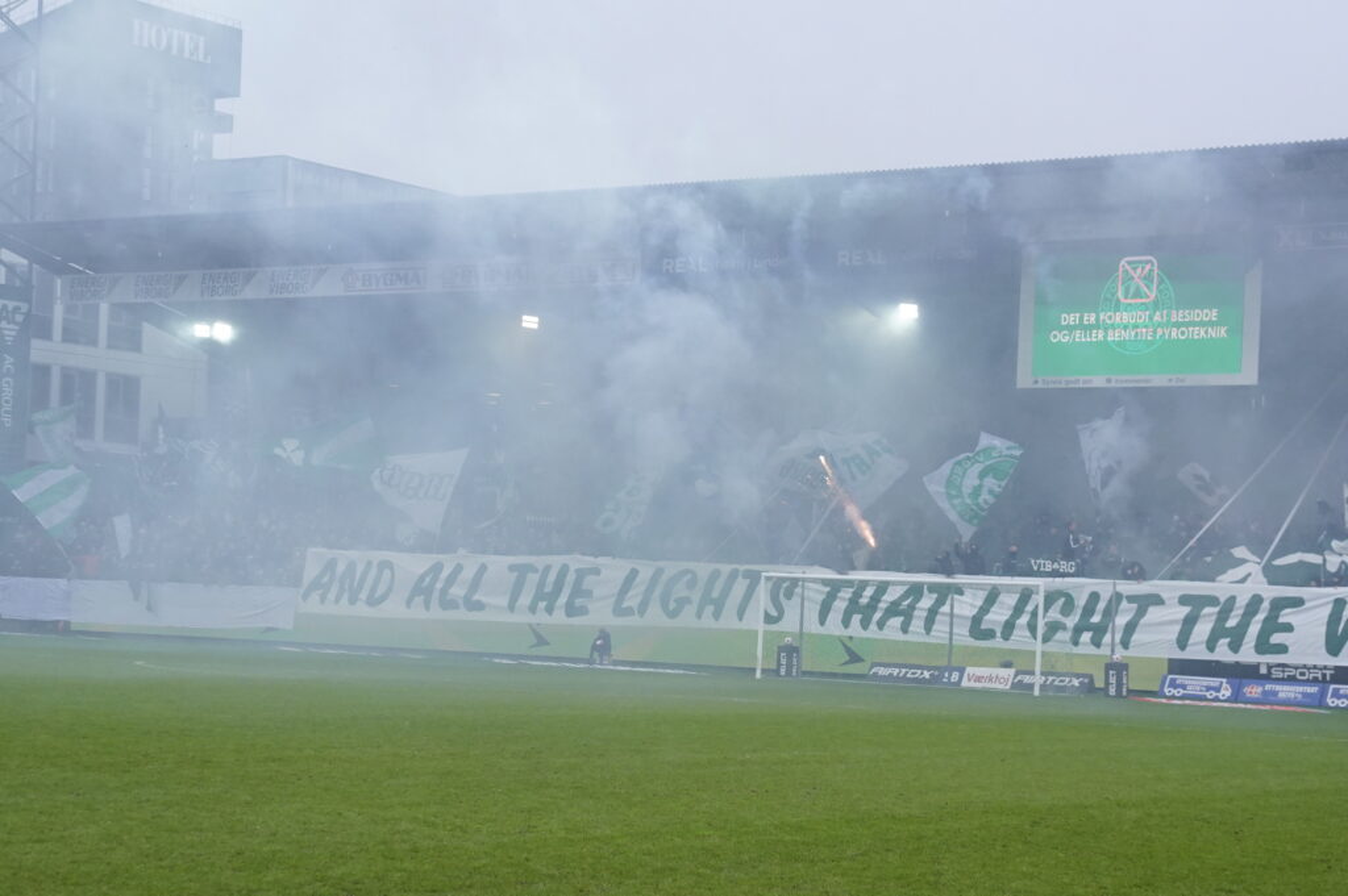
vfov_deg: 17.9
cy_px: 448
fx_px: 2843
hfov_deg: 26.7
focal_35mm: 76
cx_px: 674
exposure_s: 1/1600
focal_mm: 51
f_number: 5
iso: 3200
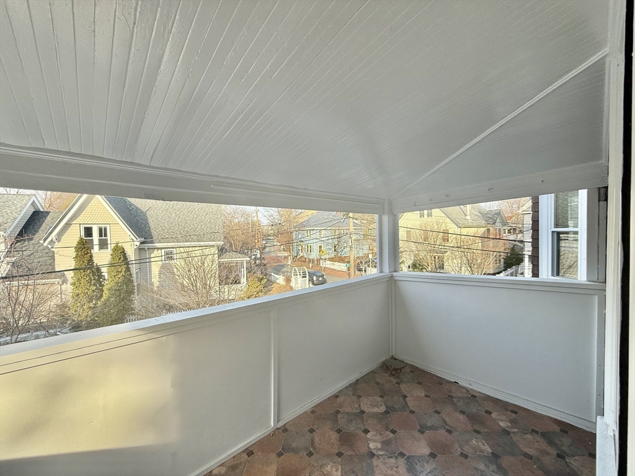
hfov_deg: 102.1
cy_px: 238
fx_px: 257
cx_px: 318
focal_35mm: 14
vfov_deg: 85.7
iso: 50
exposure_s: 1/619
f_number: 2.2
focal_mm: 2.22
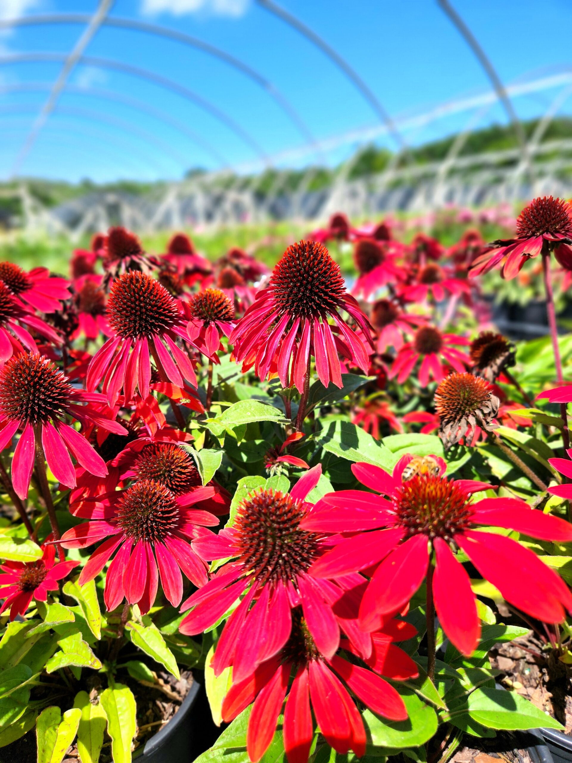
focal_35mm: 23
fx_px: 507
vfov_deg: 73.9
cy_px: 382
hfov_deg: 58.9
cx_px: 286
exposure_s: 1/2000
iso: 20
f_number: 1.8
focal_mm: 5.4
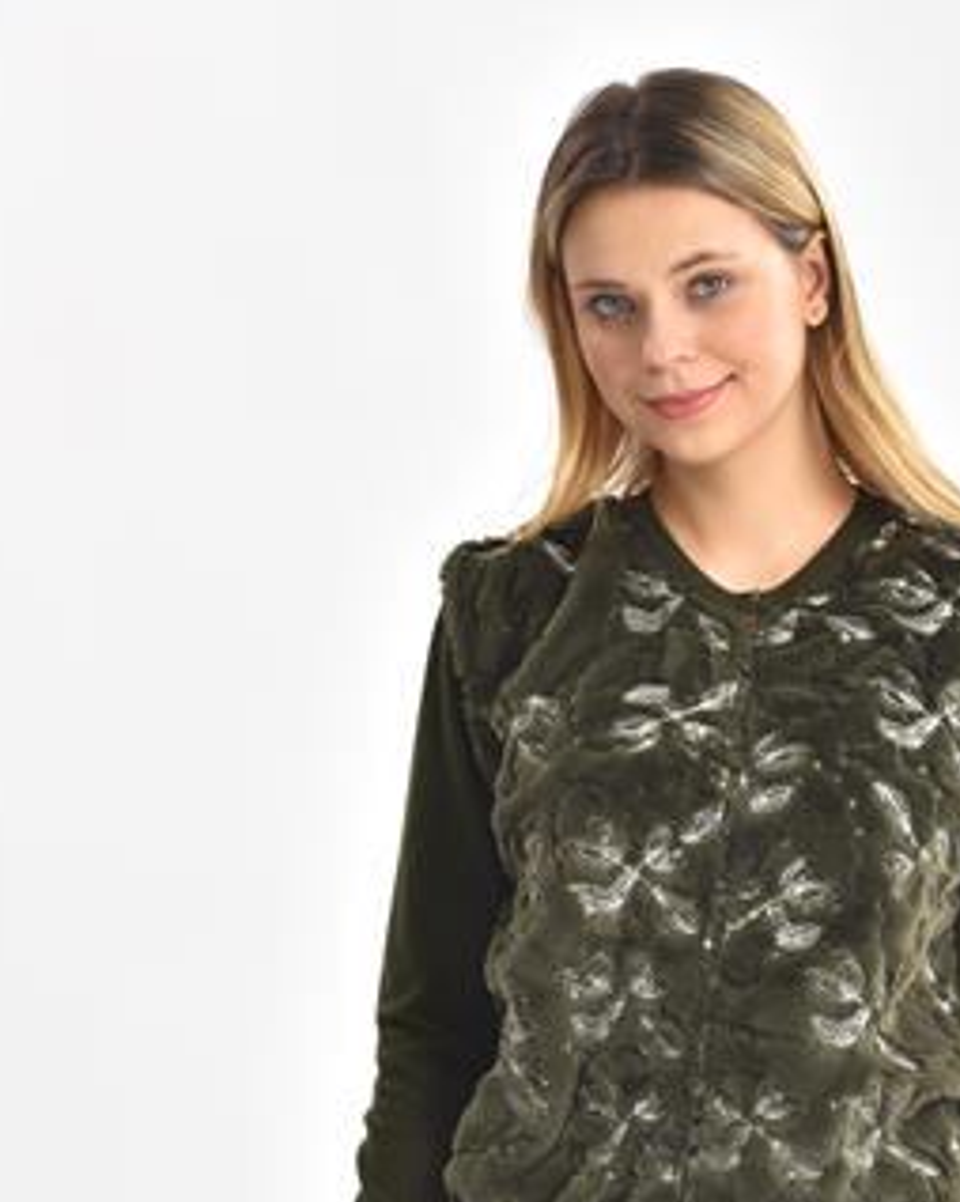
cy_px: 920
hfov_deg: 7.4
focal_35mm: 210
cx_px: 631
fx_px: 7465
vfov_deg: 9.2
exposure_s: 1/160
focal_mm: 125
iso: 100
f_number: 6.3
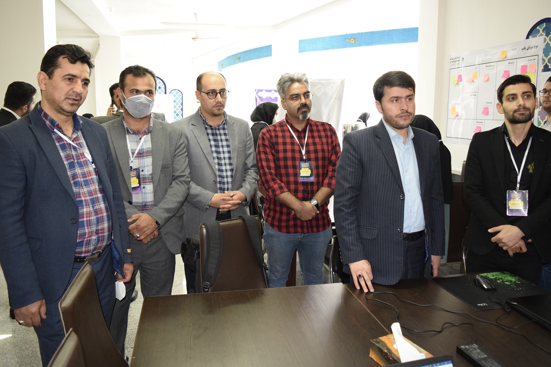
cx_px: 276
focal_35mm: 27
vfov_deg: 47.9
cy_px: 184
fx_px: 413
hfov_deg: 67.4
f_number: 4
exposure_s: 1/80
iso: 2500
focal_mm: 18
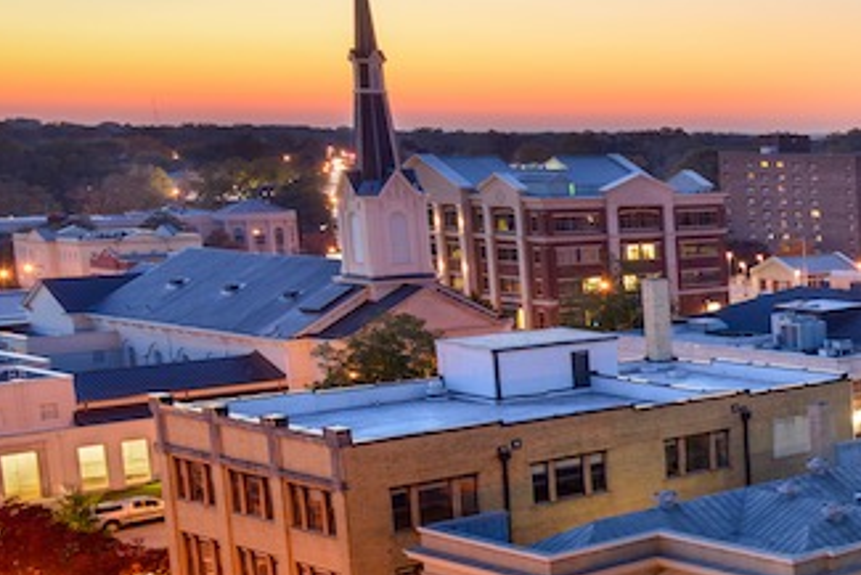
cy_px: 382
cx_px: 1338
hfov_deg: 24.0
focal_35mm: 63
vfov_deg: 21.5
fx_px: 1507
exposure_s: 30
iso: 100
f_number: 9
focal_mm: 20
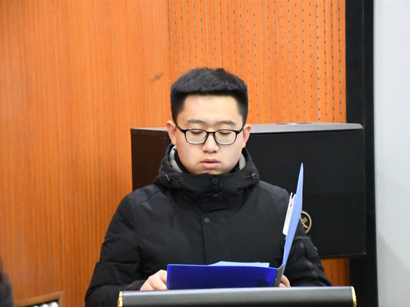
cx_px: 224
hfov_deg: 16.2
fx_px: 1444
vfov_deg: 12.1
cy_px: 154
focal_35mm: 122
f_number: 5
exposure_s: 1/125
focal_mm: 75
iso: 28800
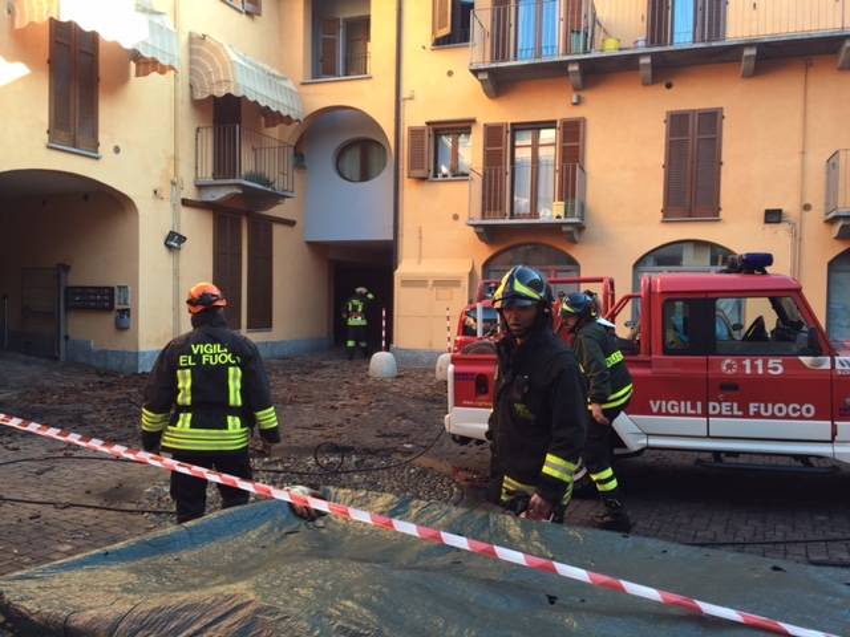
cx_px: 425
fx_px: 712
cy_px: 318
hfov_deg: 61.7
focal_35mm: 29
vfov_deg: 48.2
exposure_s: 1/100
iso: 32
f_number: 2.2
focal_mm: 4.15
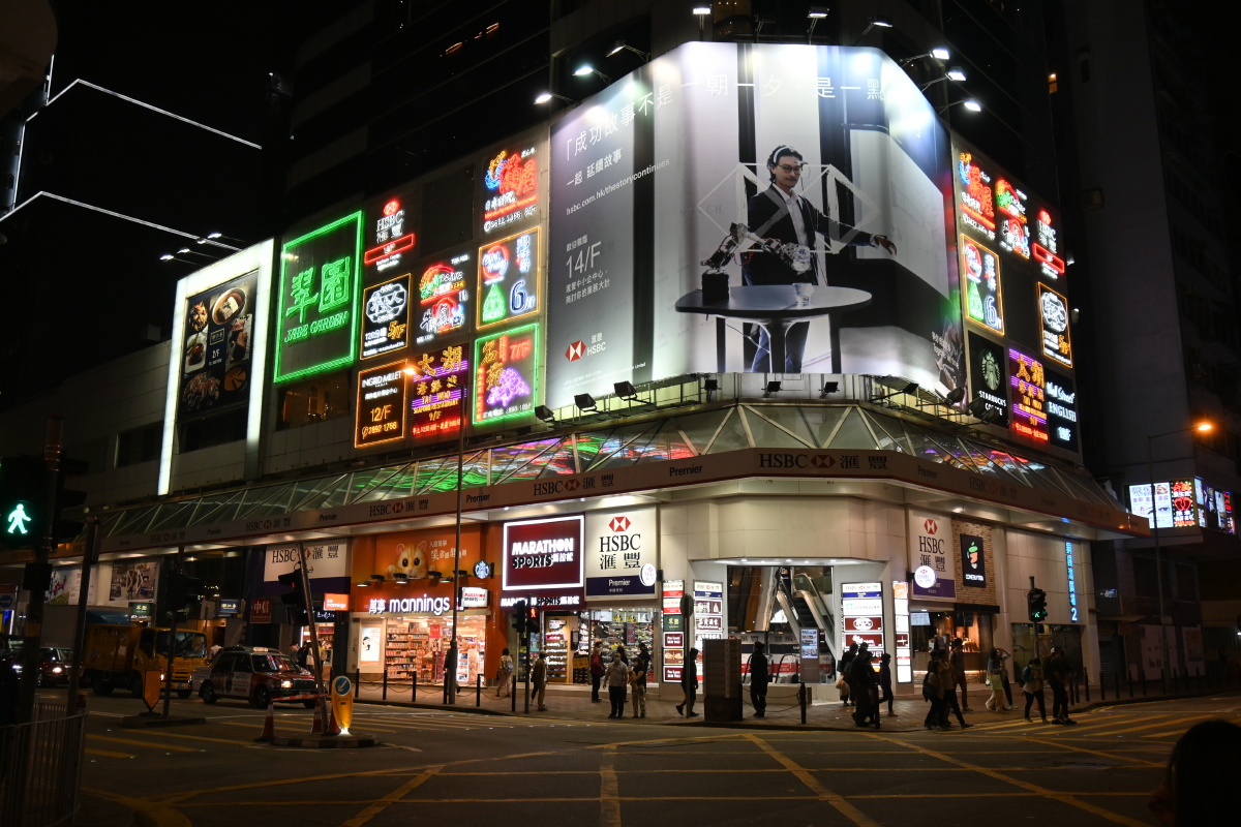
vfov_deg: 41.7
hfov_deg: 59.5
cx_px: 620
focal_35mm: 32
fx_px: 1086
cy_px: 414
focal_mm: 21
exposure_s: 1/160
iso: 400
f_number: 4
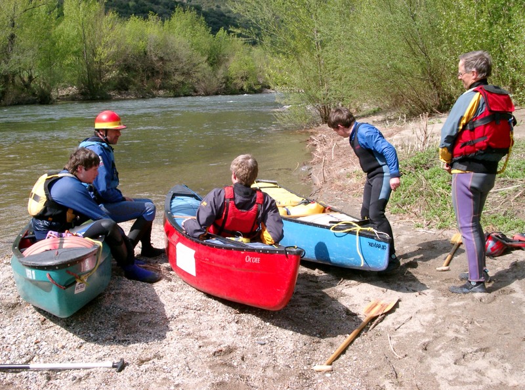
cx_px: 262
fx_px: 756
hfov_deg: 38.3
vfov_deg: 28.9
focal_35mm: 50
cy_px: 195
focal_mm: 10.2
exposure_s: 1/800
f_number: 5.8
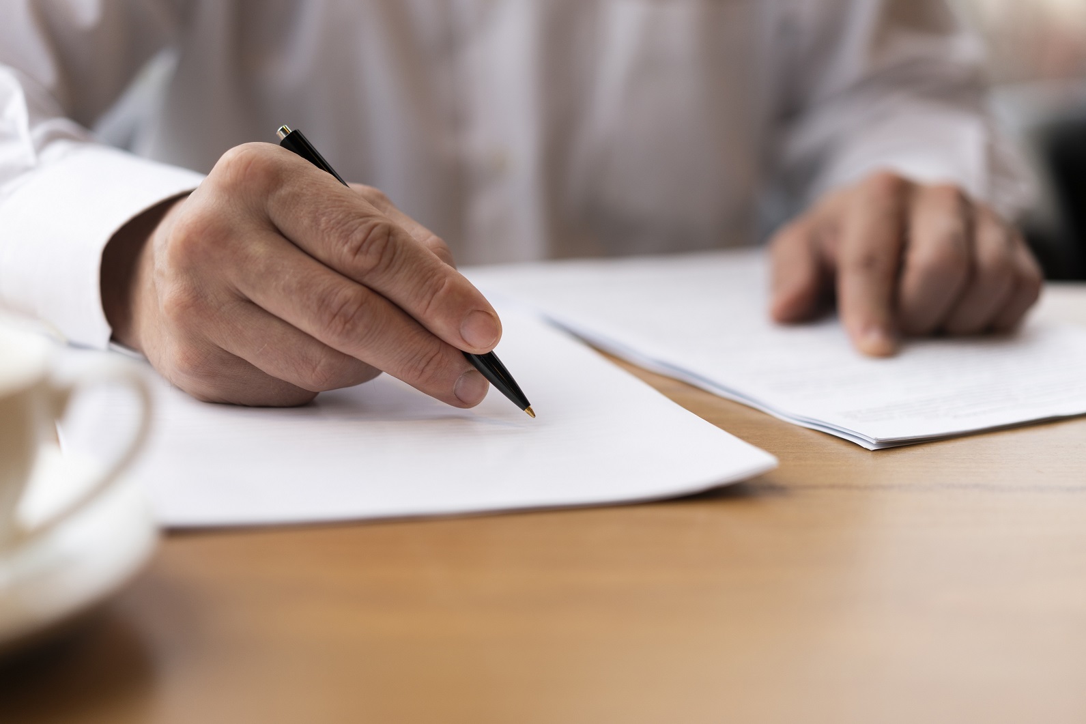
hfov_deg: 36.2
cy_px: 362
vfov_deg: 24.6
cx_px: 543
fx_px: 1659
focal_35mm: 55
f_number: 2
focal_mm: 55
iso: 250
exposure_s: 1/250
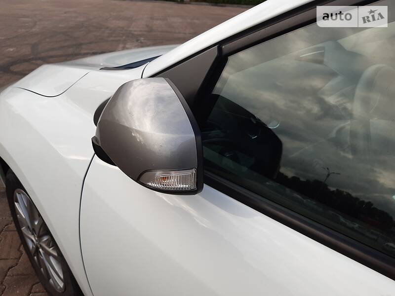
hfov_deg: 67.3
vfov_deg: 53.1
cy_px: 148
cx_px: 198
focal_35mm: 26
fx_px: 297
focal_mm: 3.9
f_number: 1.7
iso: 40
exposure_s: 1/725
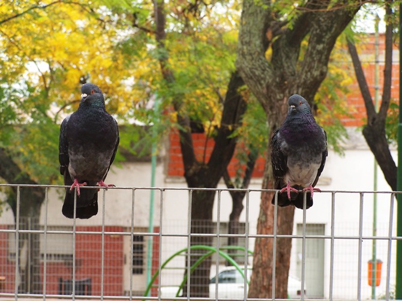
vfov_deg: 9.3
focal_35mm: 159
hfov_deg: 12.4
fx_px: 1846
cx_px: 201
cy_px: 150
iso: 80
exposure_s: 1/80
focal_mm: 26.4
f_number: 3.6
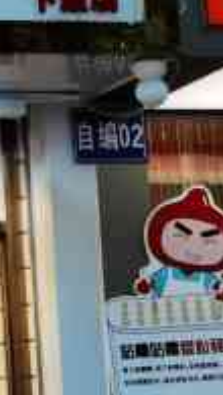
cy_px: 177
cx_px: -460
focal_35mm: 141
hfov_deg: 7.5
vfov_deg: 15.2
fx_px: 1479
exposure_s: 1/149
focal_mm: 6.71
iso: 50
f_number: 1.9
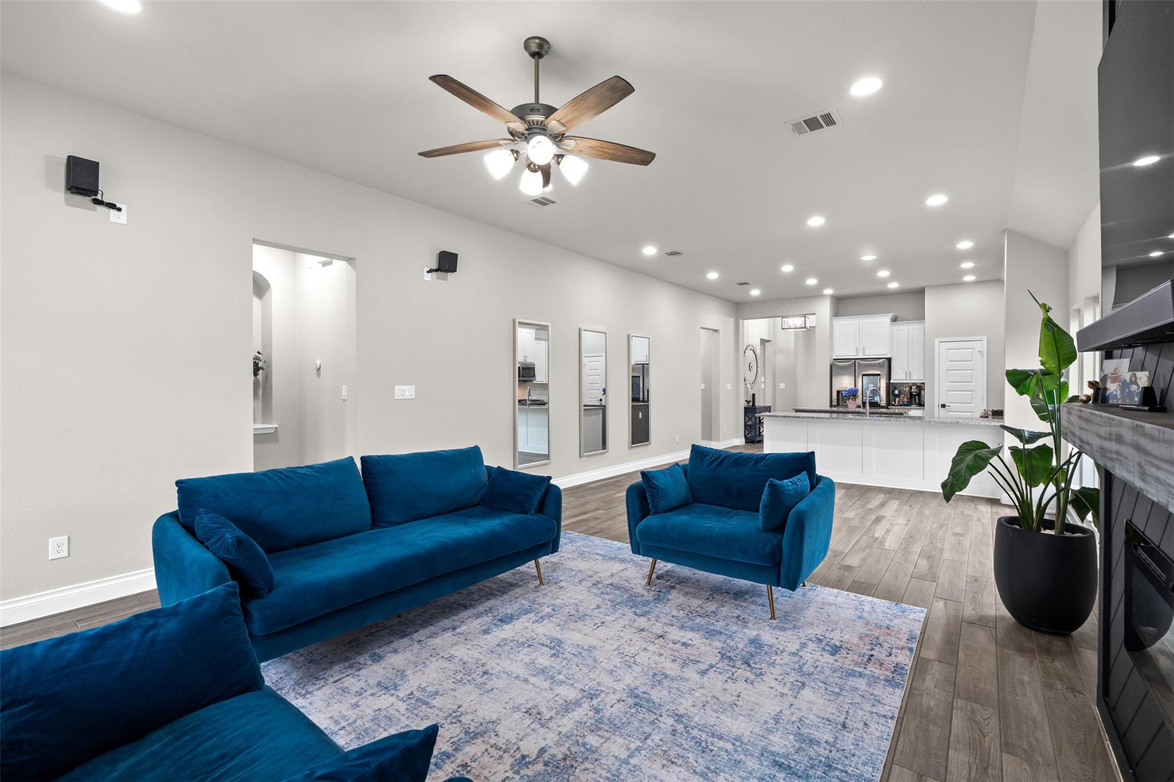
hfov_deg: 96.7
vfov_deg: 73.7
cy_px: 391
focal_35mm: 16
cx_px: 587
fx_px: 522
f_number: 9
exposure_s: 1/1.25
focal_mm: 16
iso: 400
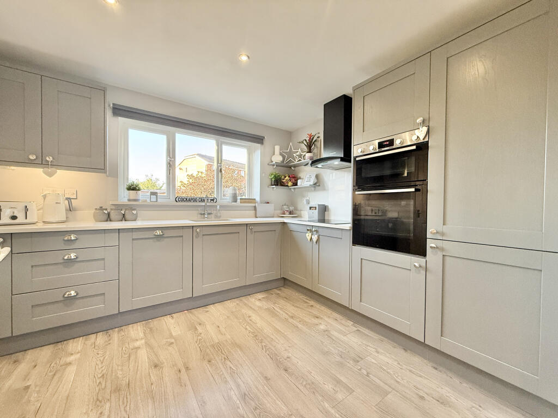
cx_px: 279
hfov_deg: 102.1
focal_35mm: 14
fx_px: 226
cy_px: 209
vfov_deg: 85.7
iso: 250
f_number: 2.2
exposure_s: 1/100
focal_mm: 2.22
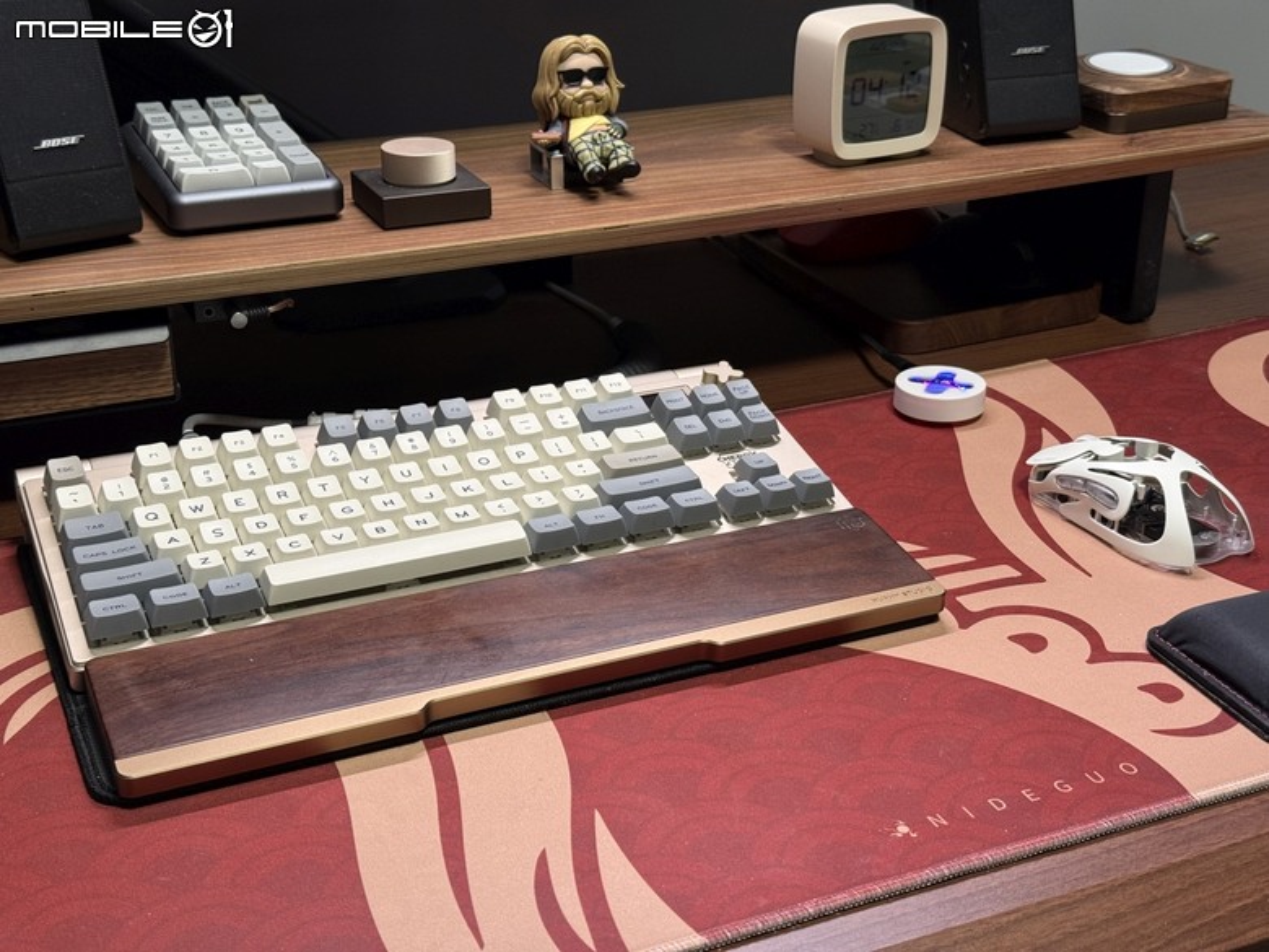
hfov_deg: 39.7
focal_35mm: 48
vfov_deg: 30.3
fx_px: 1760
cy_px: 476
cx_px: 634
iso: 100
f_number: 1.78
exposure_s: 1/80
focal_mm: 6.76
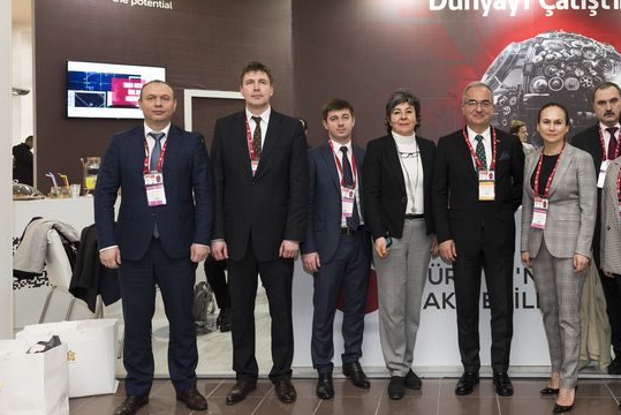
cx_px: 430
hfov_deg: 53.0
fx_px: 604
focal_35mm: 35
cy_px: 115
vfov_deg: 37.2
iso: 400
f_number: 3.5
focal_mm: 21
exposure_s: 1/60
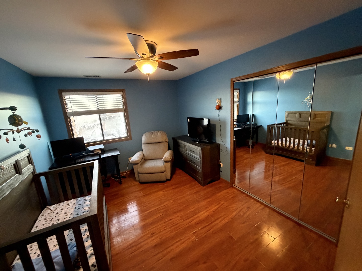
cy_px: 136
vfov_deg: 85.7
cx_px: 181
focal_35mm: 14
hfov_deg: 102.1
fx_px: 146
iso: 1000
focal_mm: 2.22
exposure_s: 1/60
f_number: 2.2
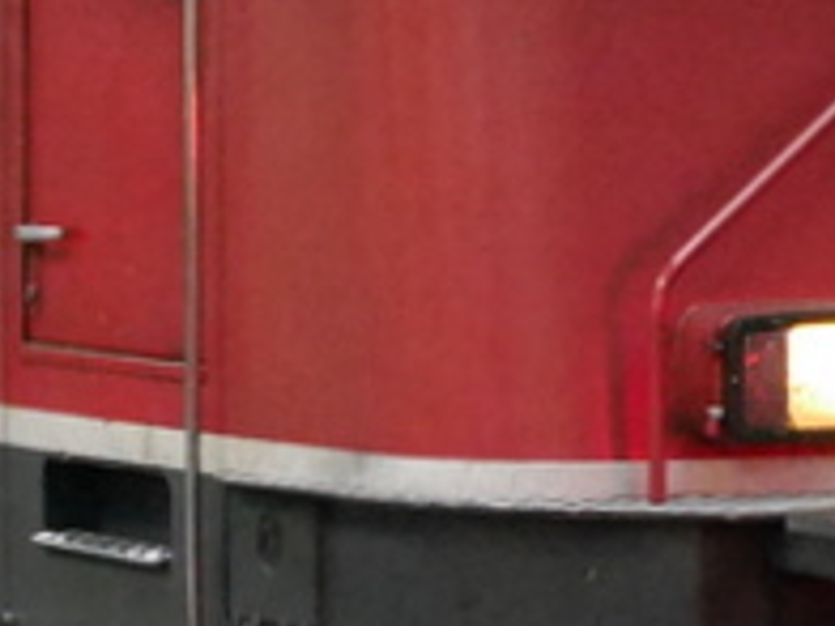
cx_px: 413
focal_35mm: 245
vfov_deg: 6.0
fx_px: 5910
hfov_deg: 8.1
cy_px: -115
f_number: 4.2
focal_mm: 20
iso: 3200
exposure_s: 1/50
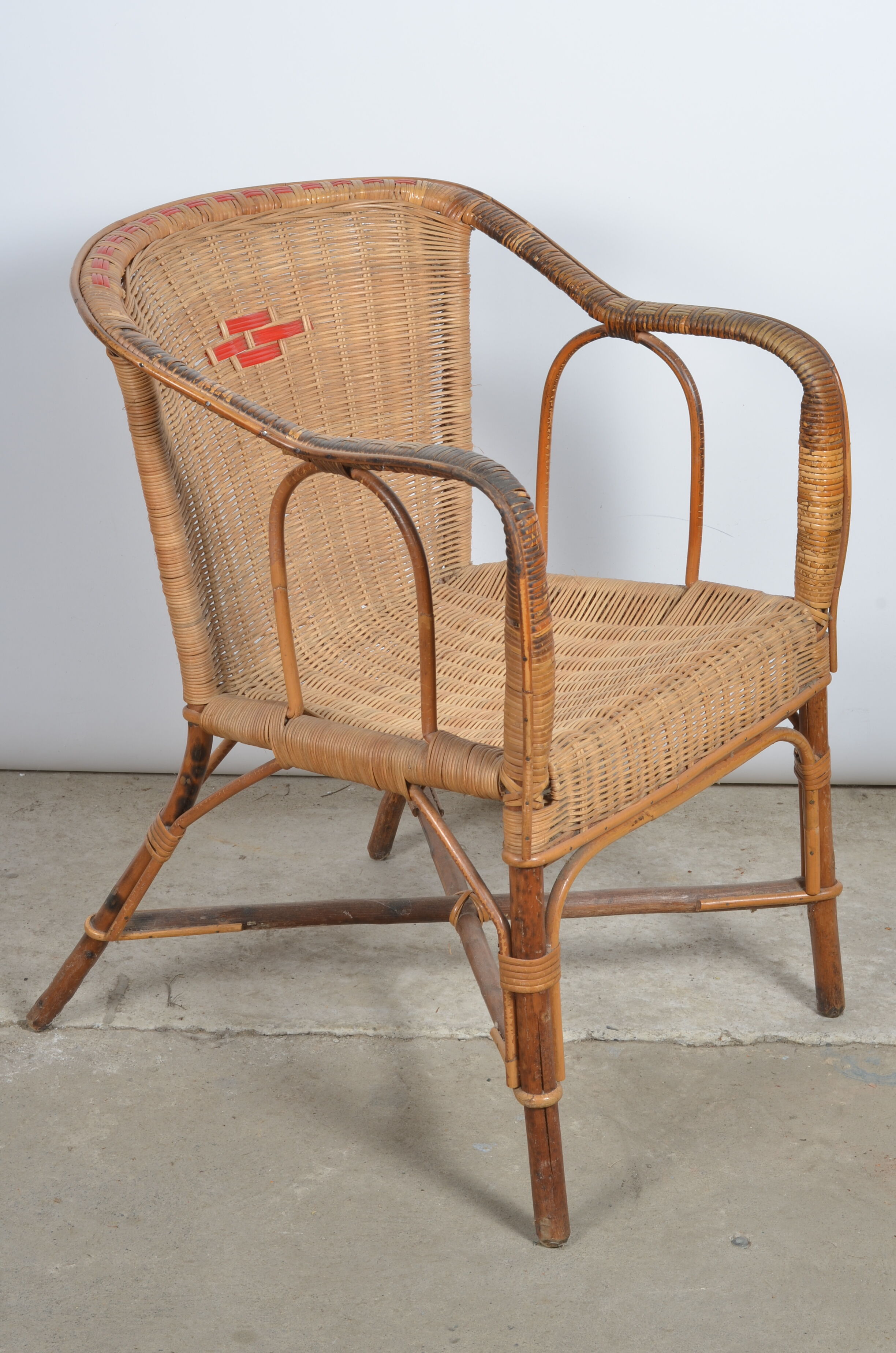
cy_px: 676
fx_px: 2812
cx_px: 448
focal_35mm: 75
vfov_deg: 27.0
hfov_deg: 18.1
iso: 100
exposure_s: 1/125
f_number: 11
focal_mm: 50
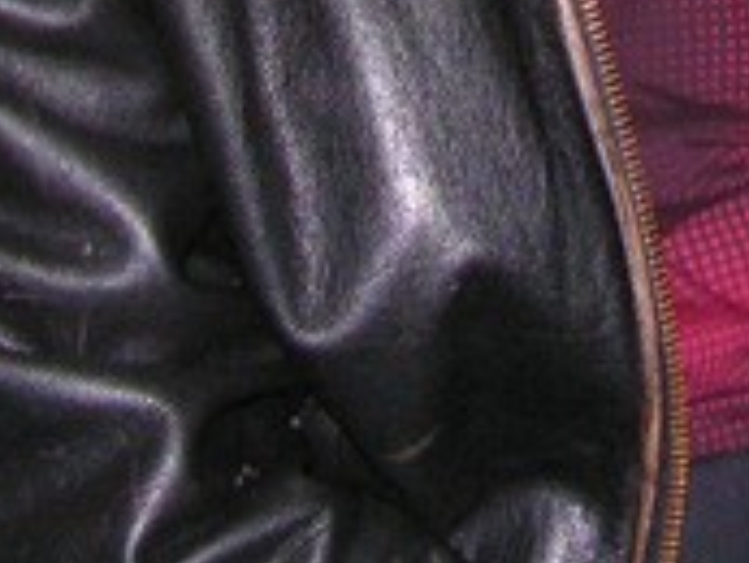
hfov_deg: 11.8
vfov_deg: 8.3
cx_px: 710
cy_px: -732
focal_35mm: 166
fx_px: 3594
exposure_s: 1/40
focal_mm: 6
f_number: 3.2
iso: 200
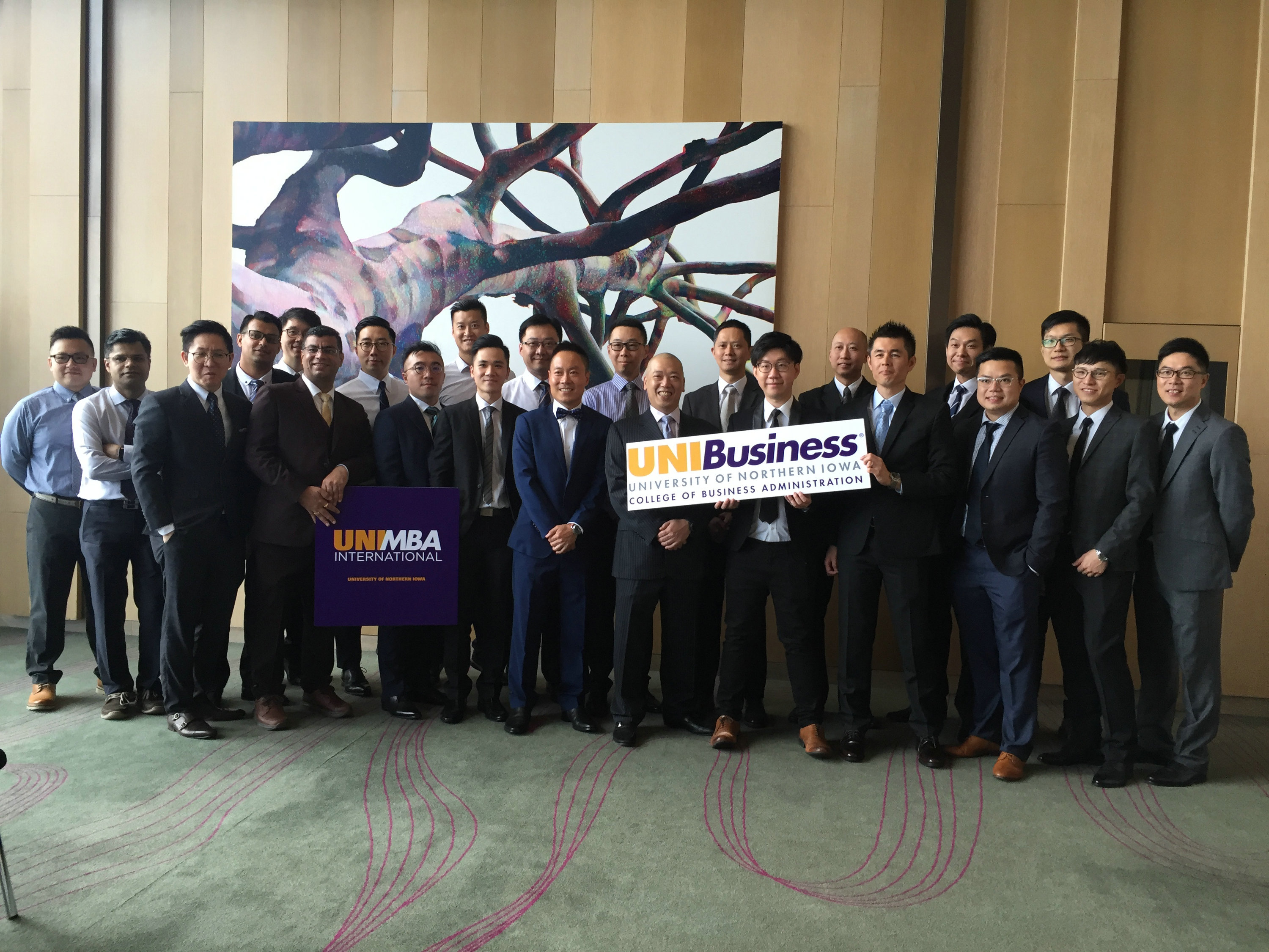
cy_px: 476
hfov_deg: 61.7
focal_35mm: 29
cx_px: 634
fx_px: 1063
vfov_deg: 48.2
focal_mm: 4.15
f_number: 2.2
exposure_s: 1/33
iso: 40
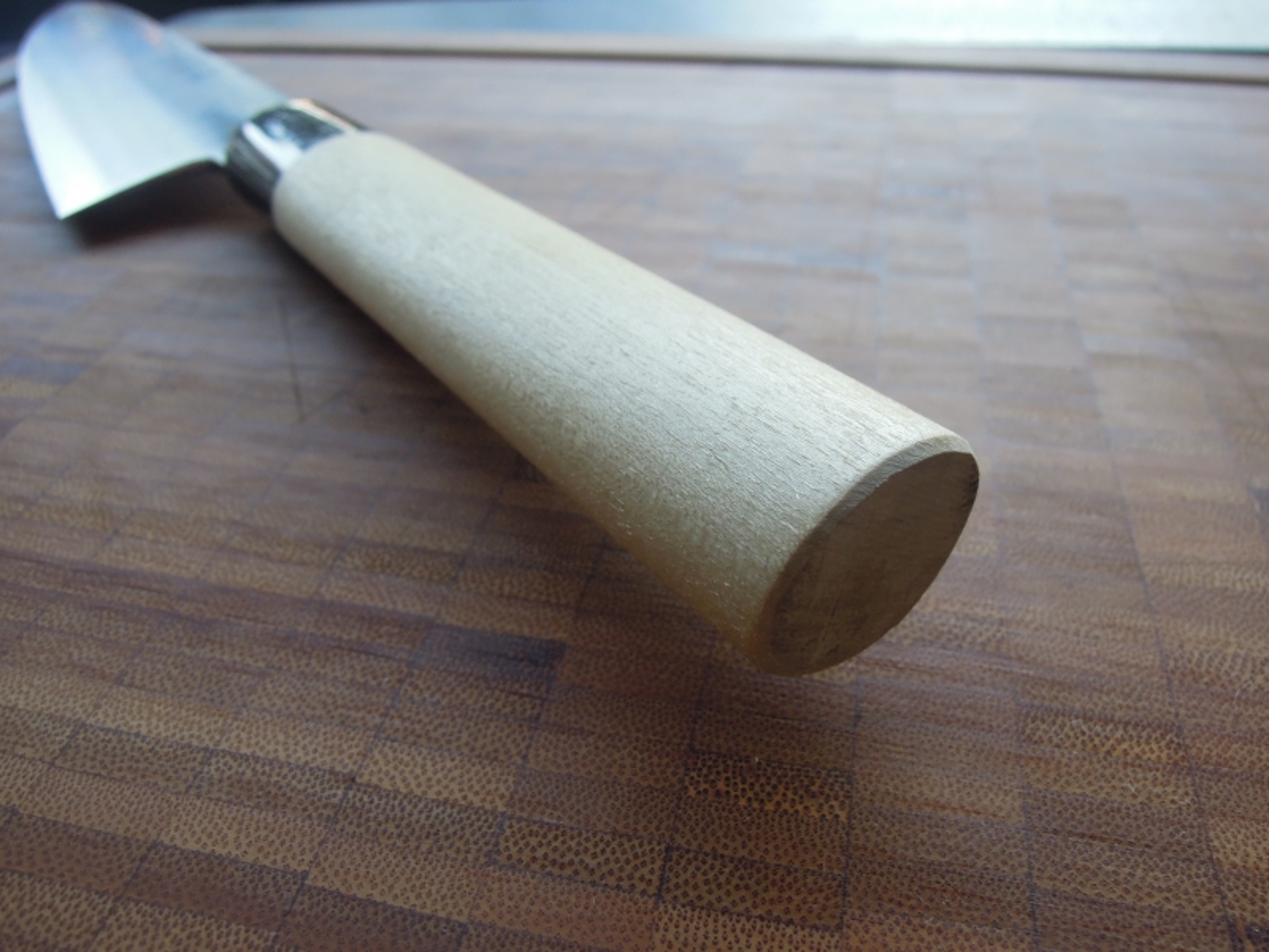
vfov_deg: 56.8
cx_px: 634
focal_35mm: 24
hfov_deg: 71.6
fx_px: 880
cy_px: 476
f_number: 2.8
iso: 160
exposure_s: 1/60
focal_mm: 4.3
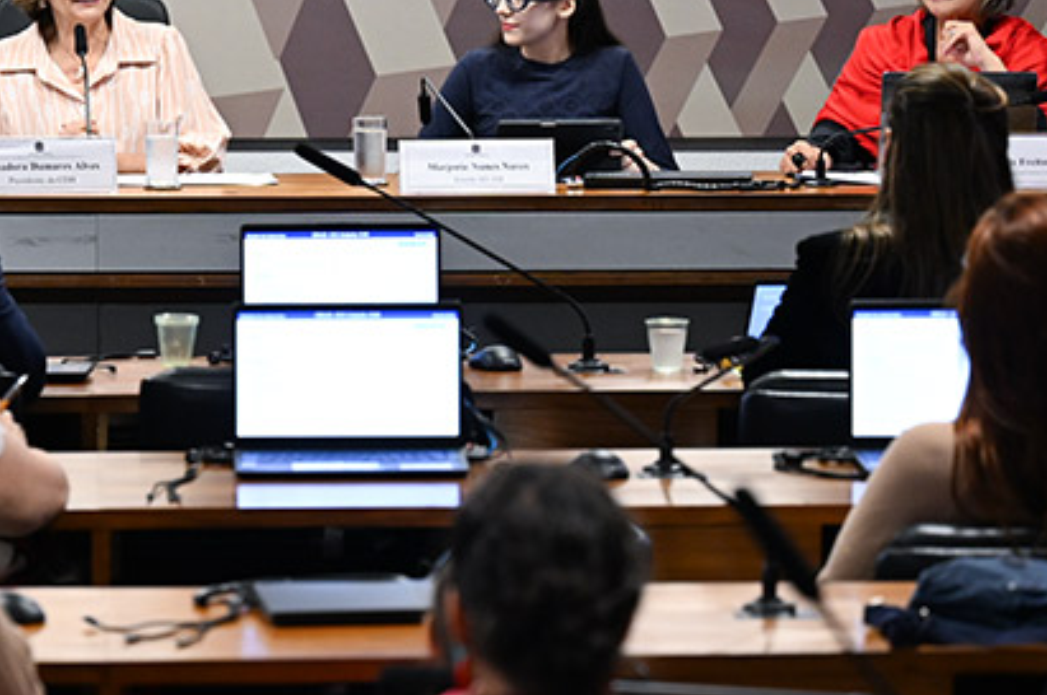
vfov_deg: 5.5
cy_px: 227
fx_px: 7291
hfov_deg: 8.2
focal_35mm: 251
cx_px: 74
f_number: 2.8
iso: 1000
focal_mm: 80
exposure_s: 1/125
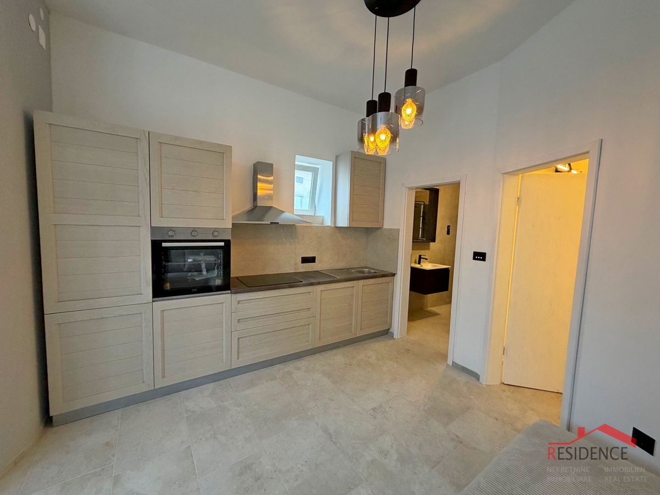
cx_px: 330
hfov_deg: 102.1
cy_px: 248
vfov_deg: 85.7
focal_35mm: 14
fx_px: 267
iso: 250
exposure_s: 1/50
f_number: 2.2
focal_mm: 2.22
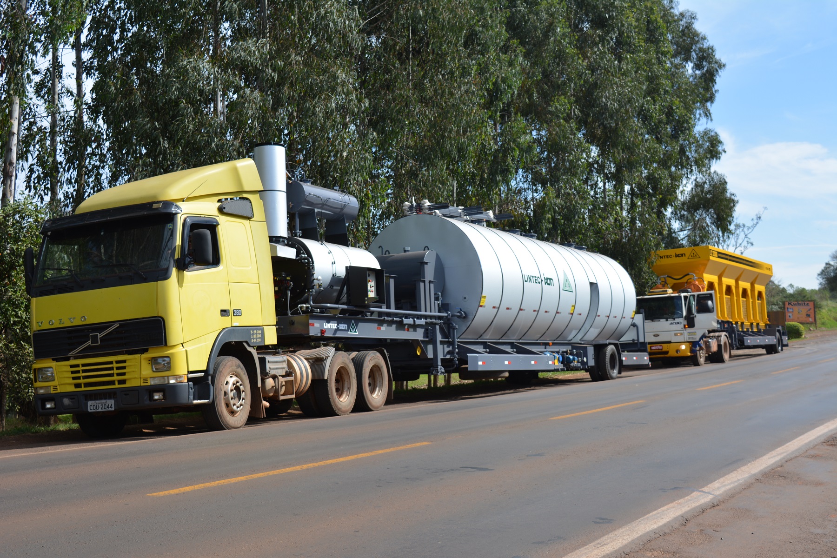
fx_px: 1116
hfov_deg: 41.1
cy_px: 279
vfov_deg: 28.1
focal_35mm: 48
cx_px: 418
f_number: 8
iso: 100
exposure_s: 1/250
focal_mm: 32
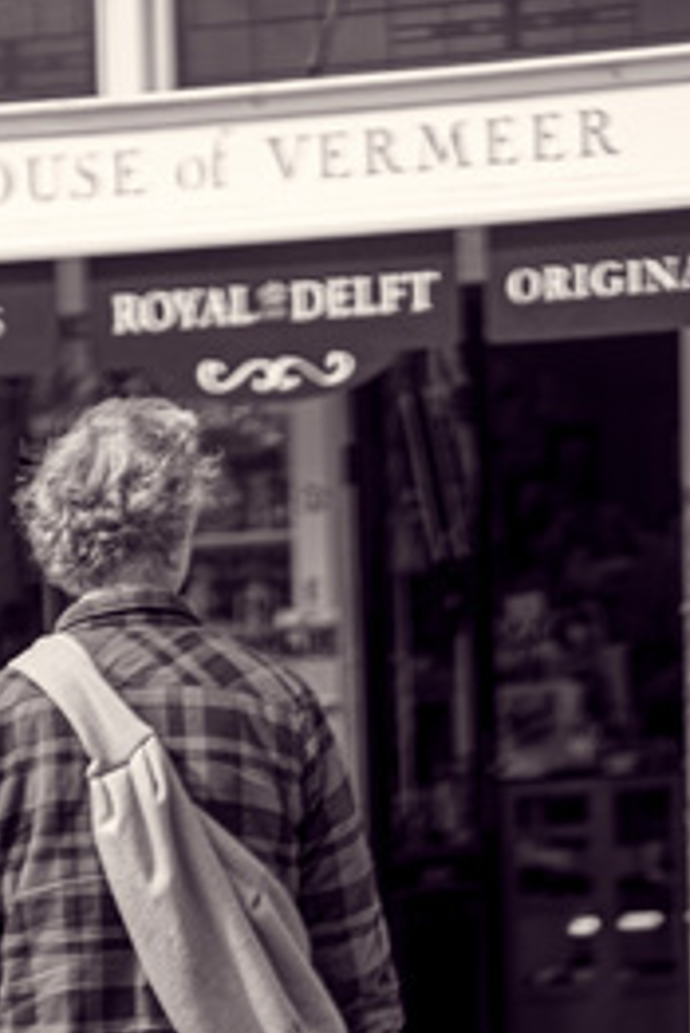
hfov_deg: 4.6
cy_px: 1317
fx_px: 8658
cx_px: 63
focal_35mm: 302
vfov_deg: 6.8
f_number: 2.8
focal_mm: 114.6
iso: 100
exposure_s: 1/160
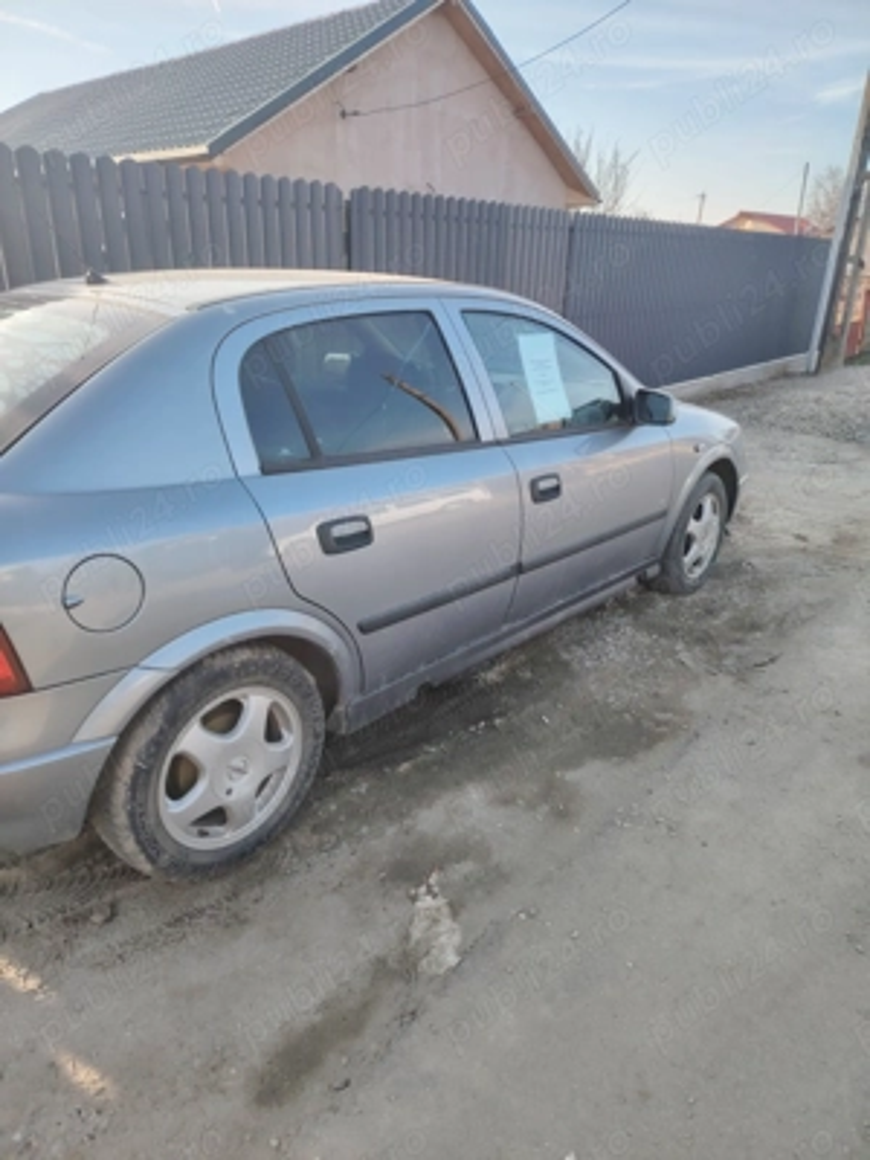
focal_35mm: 24
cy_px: 580
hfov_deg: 56.8
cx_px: 435
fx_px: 804
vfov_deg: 71.6
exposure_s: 1/900
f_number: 1.75
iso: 334
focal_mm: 5.25
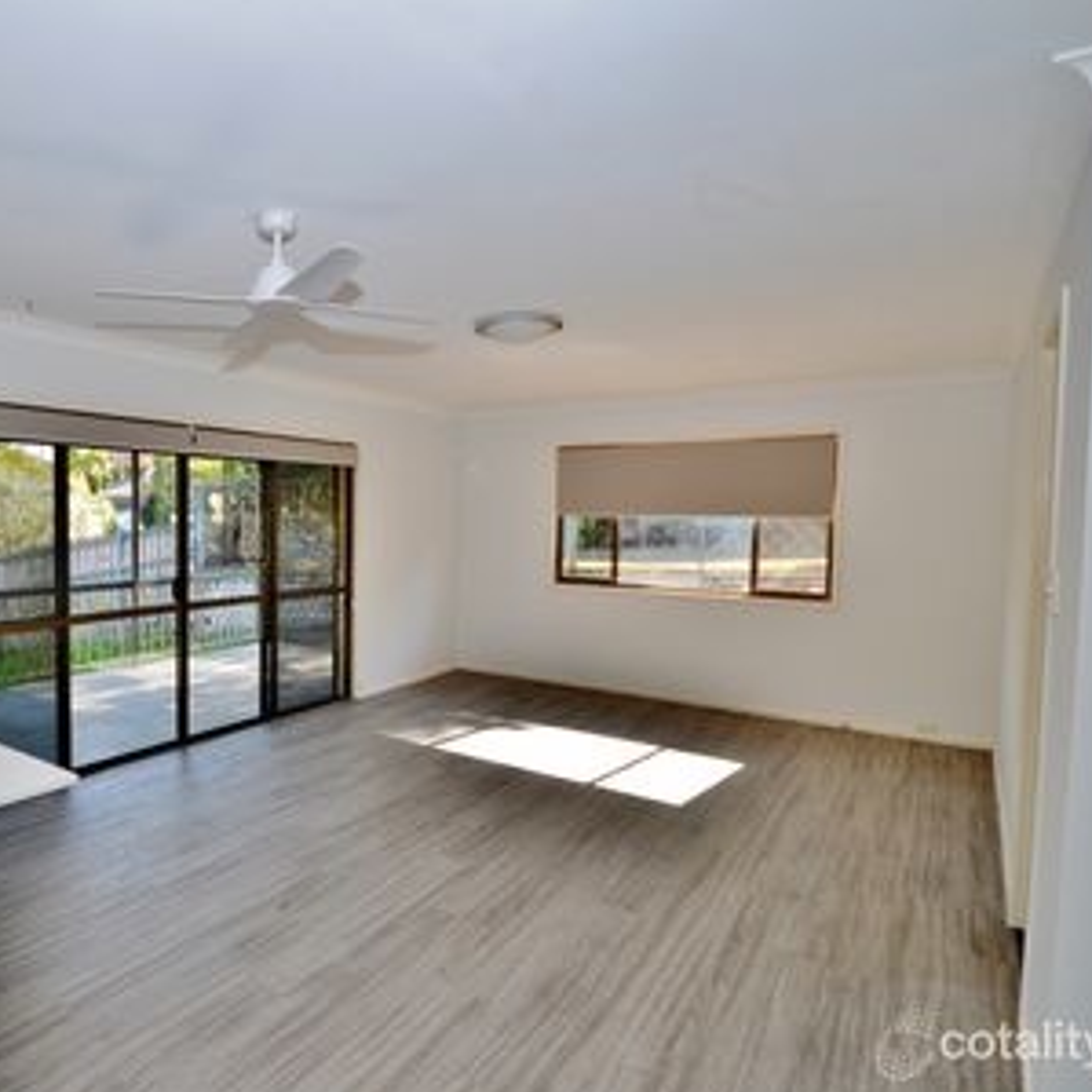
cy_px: 546
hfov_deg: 71.1
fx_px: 714
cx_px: 310
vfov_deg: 74.8
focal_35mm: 20
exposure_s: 1/125
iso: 320
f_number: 5.6
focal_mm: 10
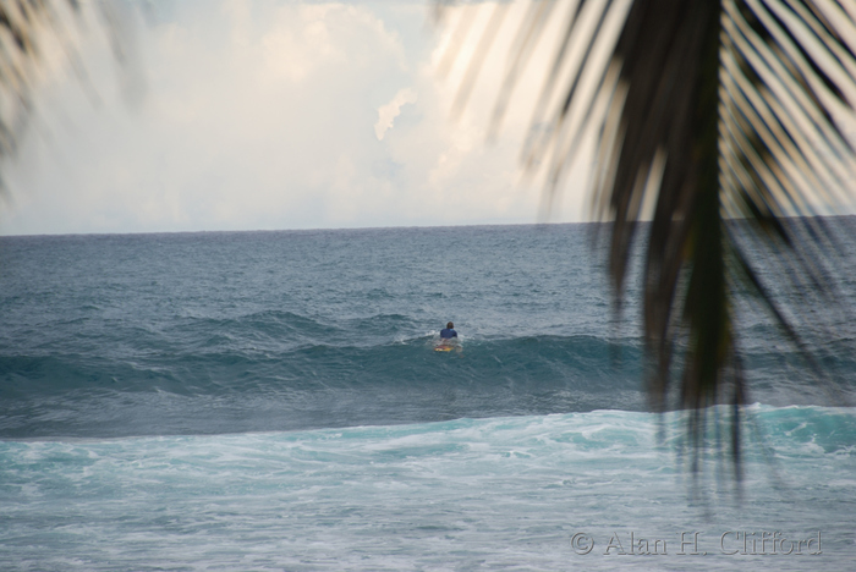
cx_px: 428
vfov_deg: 4.6
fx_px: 7139
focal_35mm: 300
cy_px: 286
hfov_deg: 6.9
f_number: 5.6
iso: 100
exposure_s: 1/160
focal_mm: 200
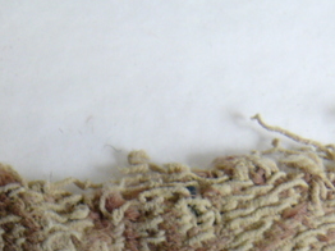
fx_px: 1035
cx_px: 0
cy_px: 368
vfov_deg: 13.1
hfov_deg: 17.9
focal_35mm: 107
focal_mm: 7.4
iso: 160
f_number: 2.8
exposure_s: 1/30
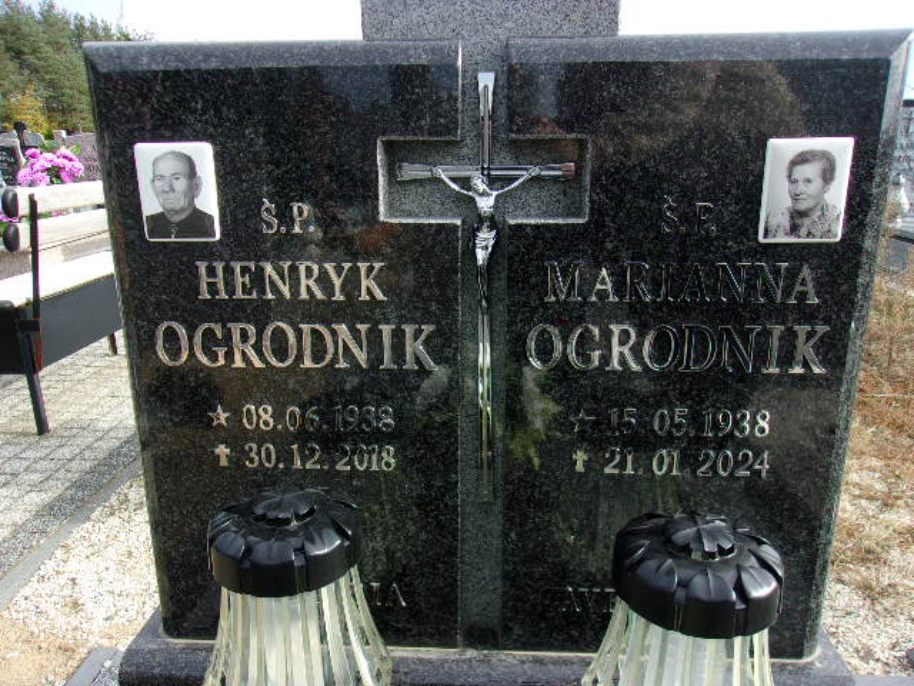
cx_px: 457
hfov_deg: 65.3
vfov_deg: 51.4
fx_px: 713
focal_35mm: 27
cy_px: 343
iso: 80
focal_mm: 4.9
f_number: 3
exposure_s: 1/400
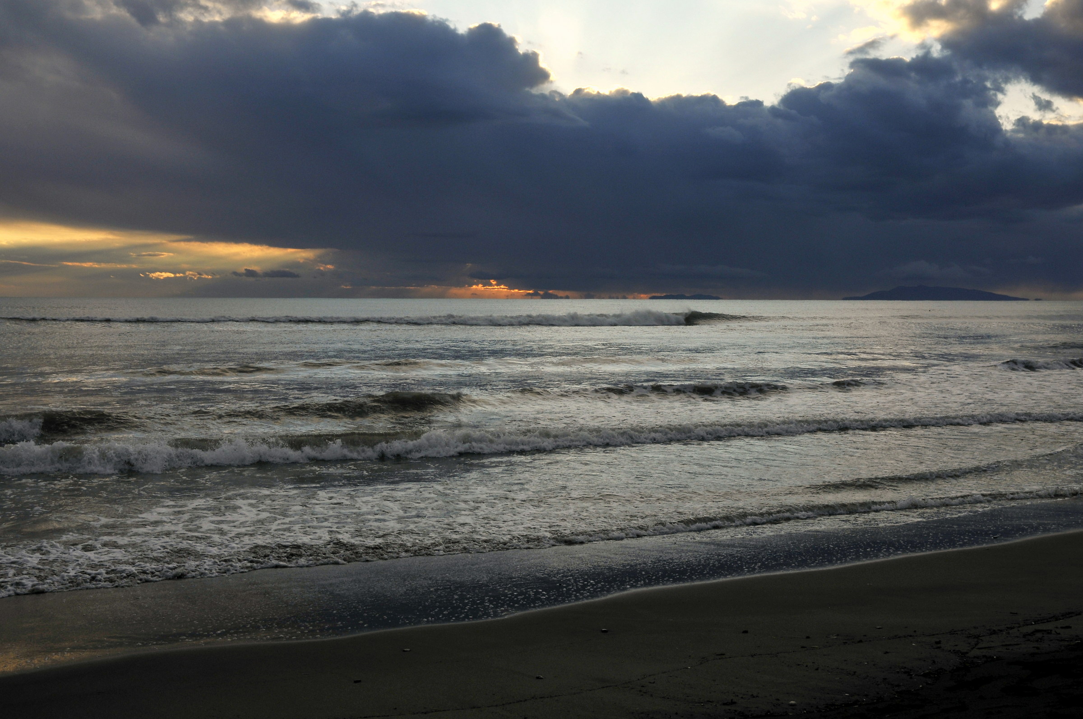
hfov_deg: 48.0
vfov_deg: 32.9
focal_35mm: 40
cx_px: 542
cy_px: 360
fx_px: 1217
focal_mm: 27
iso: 200
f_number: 9
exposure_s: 1/320
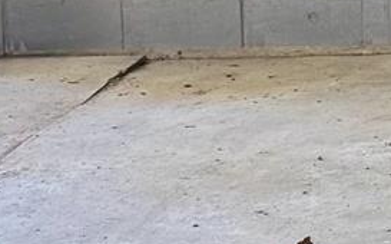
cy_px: -129
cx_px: 521
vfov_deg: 6.0
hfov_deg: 9.6
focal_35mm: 215
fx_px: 2289
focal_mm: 6.76
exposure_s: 1/82
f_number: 1.78
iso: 200
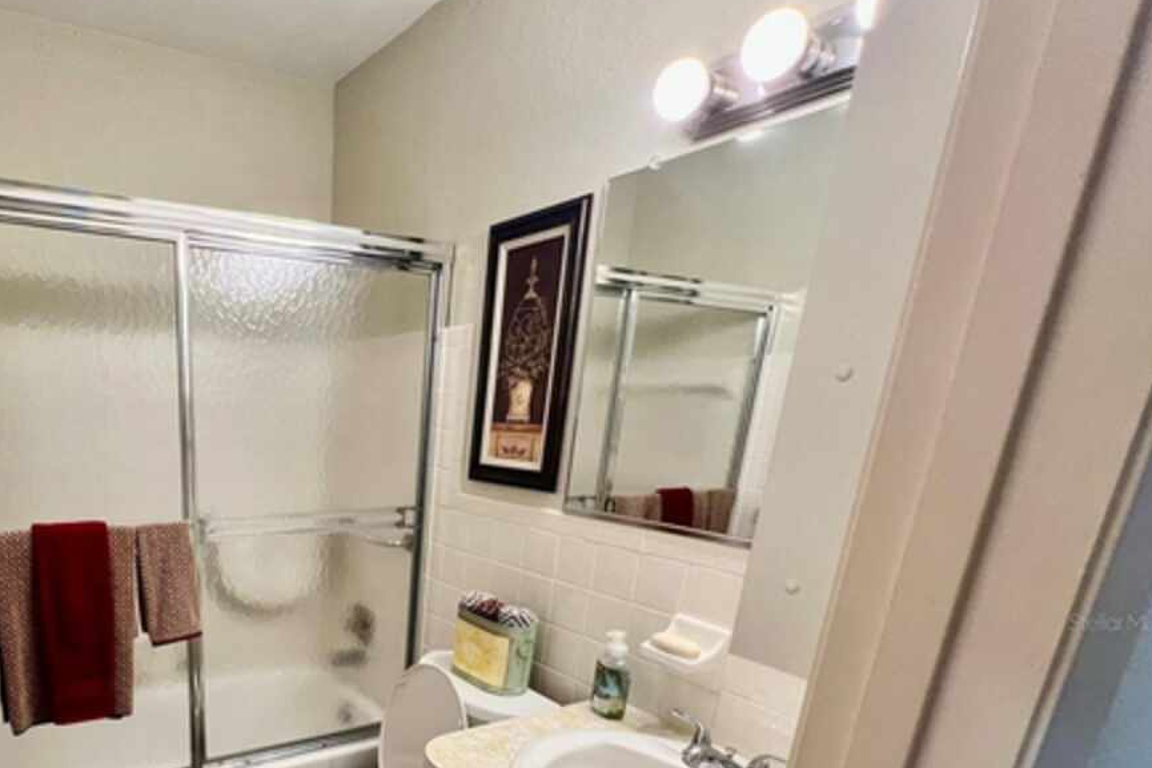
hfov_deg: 78.9
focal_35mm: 20
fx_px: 640
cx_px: 317
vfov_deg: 57.1
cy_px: 622
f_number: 1.8
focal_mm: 1.57
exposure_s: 1/60
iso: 125
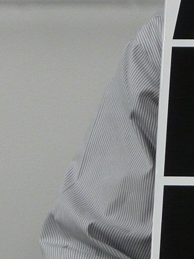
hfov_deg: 8.3
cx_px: 357
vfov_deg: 11.6
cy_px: 111
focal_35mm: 171
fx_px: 1278
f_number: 2.8
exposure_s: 1/80
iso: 200
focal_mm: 5.7
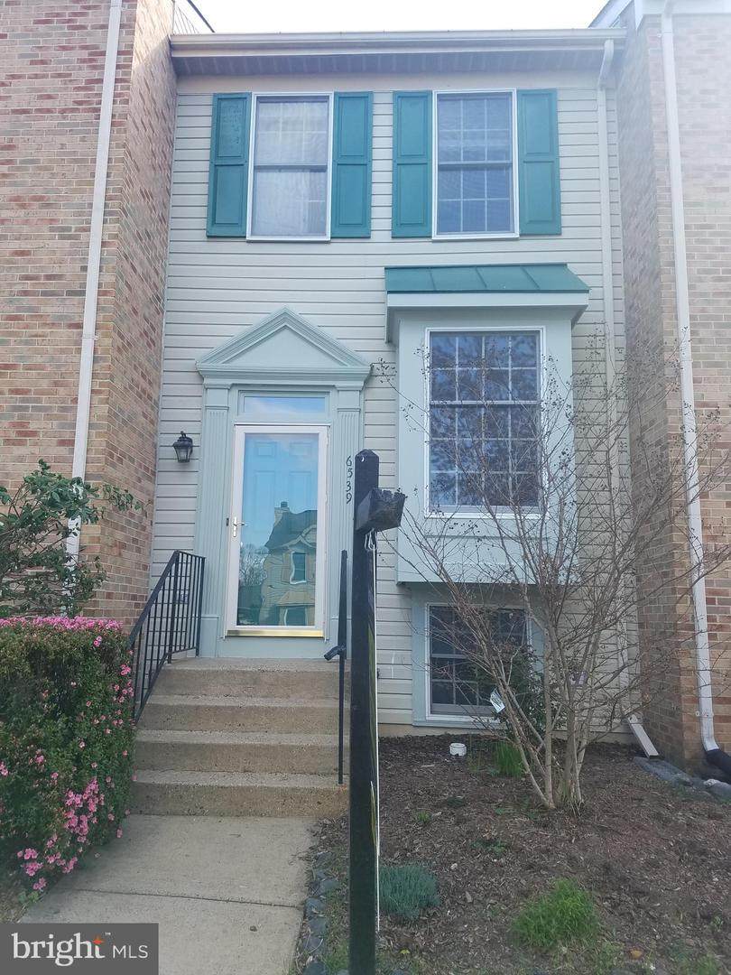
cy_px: 488
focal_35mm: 26
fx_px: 732
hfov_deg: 53.1
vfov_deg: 67.3
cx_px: 366
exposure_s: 1/419
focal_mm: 4.2
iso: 50
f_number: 1.7
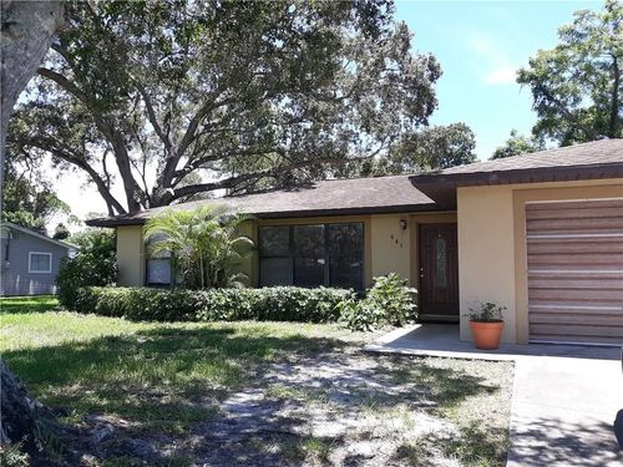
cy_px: 234
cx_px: 312
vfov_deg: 49.7
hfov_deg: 63.4
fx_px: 504
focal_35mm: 28
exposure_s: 1/375
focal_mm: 3.7
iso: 40
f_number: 1.7
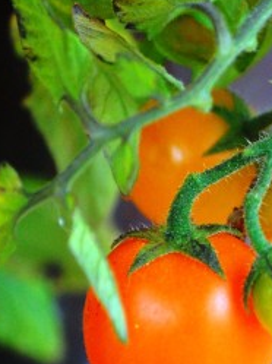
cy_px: 228
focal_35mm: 659
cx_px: 386
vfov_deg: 3.0
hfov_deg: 2.2
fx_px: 6925
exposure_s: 1/40
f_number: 5.6
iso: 800
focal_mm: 175
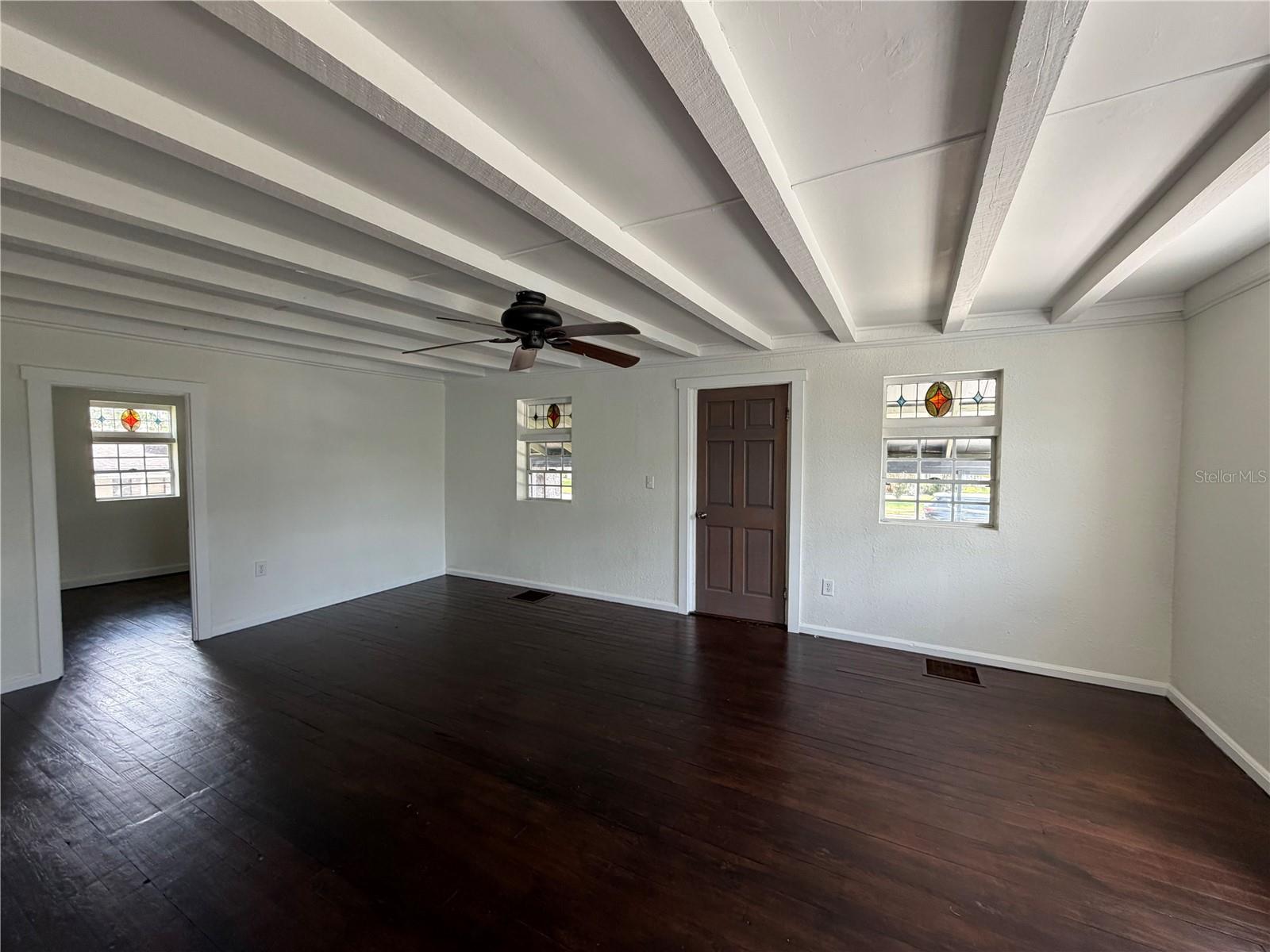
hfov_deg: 102.1
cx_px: 635
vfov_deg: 85.7
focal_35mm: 14
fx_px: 514
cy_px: 476
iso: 200
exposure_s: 1/120
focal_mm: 2.22
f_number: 2.2
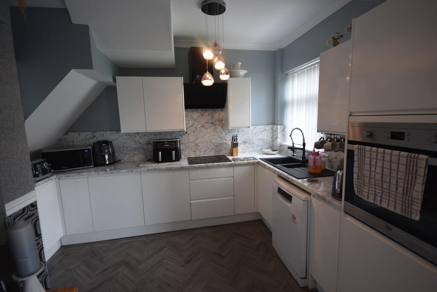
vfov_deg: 72.1
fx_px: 200
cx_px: 218
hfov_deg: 95.0
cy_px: 146
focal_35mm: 16
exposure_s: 1/60
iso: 450
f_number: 4.2
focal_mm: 11
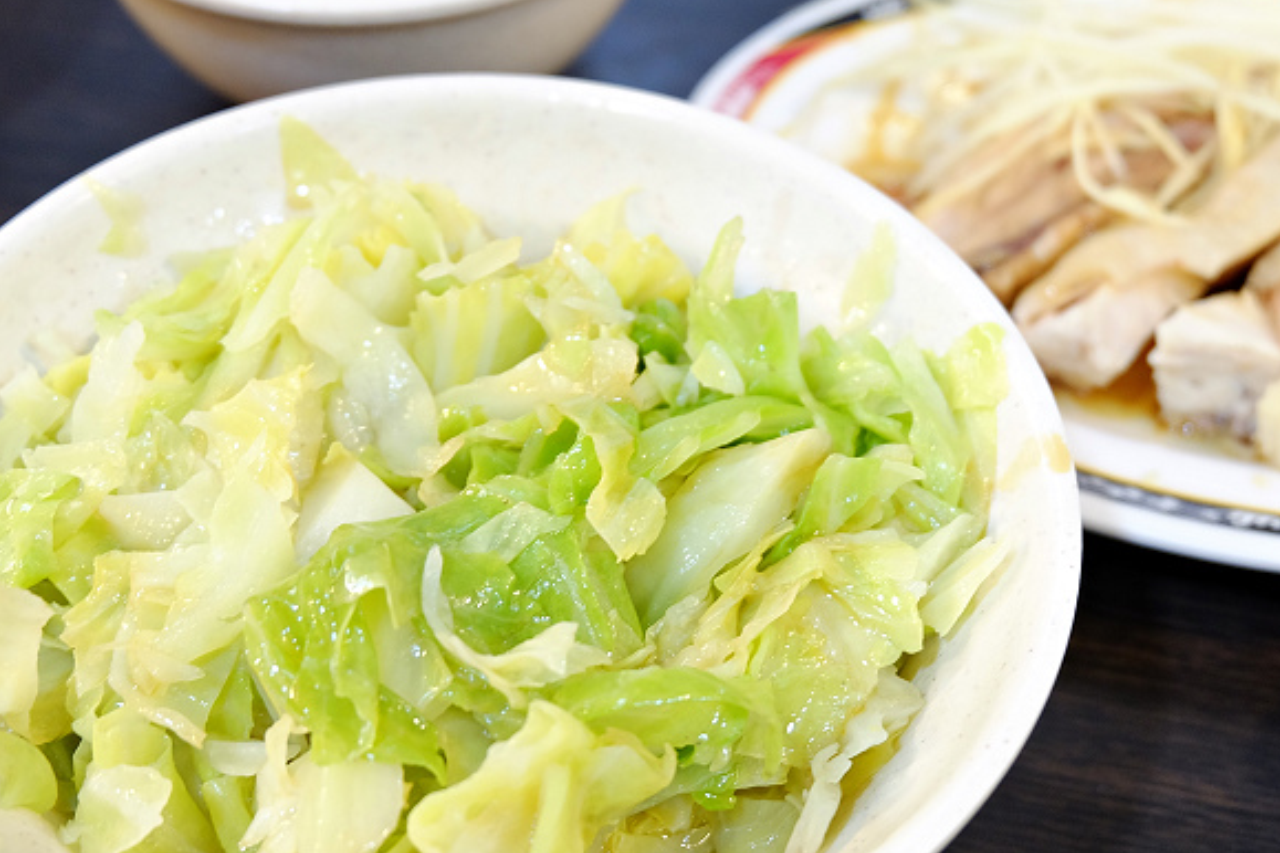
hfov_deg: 34.5
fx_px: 2062
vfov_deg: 23.3
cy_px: 525
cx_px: 619
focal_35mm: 58
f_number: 4.5
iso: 800
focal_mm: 28.2
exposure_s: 1/12
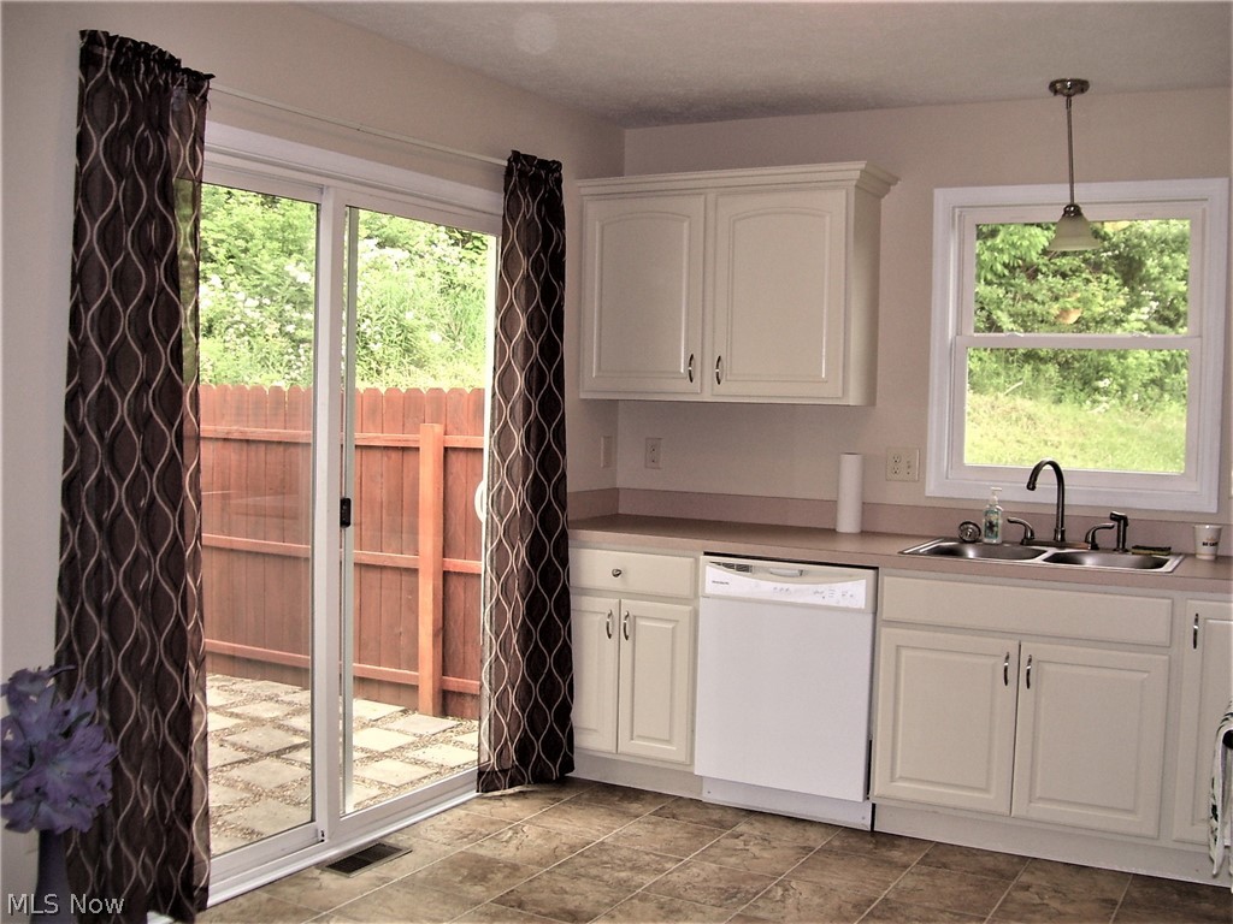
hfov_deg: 51.4
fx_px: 1282
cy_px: 462
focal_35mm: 36
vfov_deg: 39.7
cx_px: 616
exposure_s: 1/60
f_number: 2.7
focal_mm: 6
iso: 80
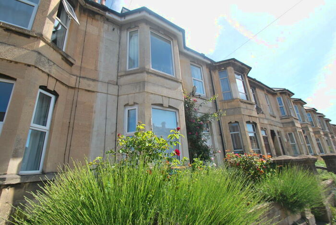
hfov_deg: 100.3
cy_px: 112
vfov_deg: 77.4
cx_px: 168
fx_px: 140
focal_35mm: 15
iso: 100
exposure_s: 1/200
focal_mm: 10
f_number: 7.1
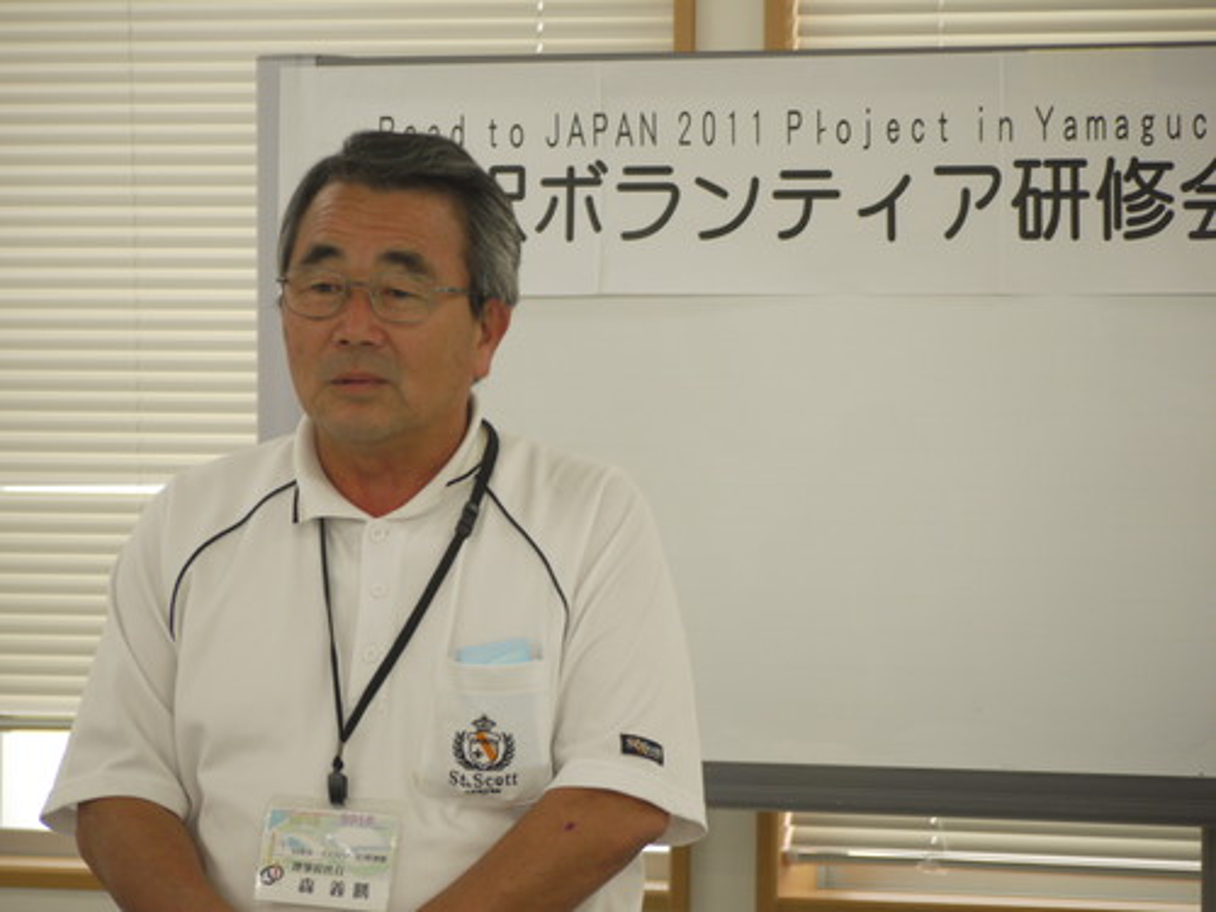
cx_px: 608
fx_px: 6815
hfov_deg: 10.2
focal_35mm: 194
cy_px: 456
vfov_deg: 7.7
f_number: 4.6
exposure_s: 1/125
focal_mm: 97
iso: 400
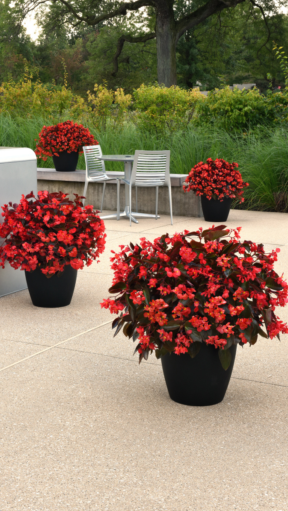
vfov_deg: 33.3
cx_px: 145
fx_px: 855
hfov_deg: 19.1
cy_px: 255
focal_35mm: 63
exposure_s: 1/30
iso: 400
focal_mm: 60
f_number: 22
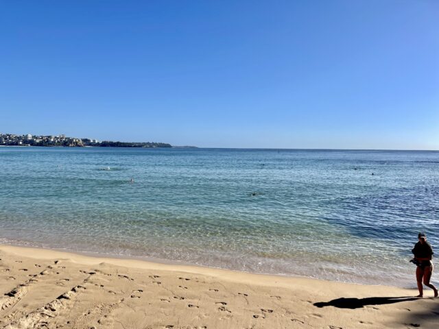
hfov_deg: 69.4
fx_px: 317
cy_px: 164
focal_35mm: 25
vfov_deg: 54.9
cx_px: 220
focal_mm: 5.1
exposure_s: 1/5618
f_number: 1.6
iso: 32
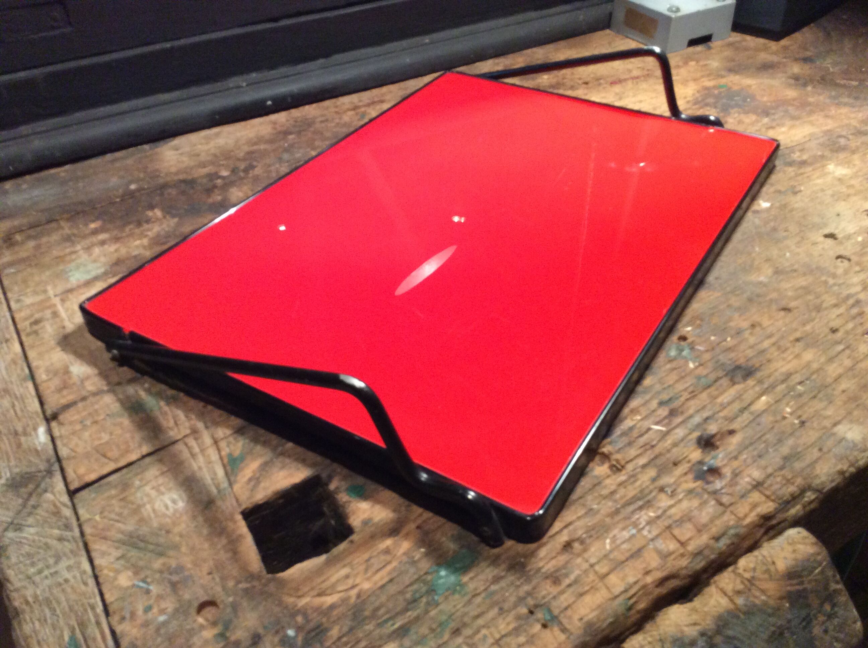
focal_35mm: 32
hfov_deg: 56.9
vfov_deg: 44.1
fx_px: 801
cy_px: 324
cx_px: 434
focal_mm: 3.3
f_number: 2.4
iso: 200
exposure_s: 1/25
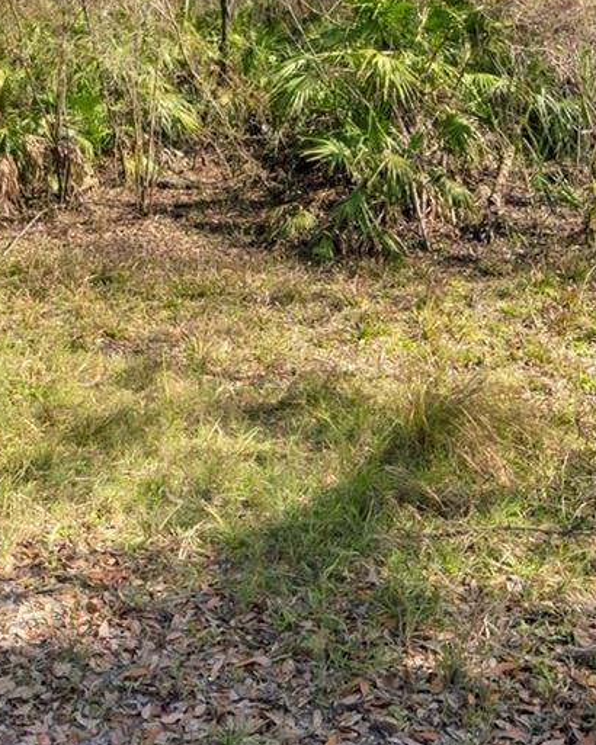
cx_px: 259
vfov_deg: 39.3
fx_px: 905
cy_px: -7
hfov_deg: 36.4
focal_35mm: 41
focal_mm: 14
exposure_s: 1/800
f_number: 9
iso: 250
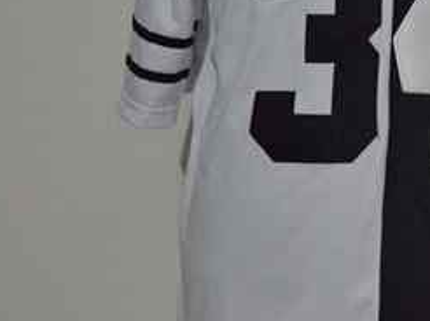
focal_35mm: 225
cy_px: 5
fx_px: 2792
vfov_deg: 6.6
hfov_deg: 8.6
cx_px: 624
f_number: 4.5
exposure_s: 1/60
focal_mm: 48
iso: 4000
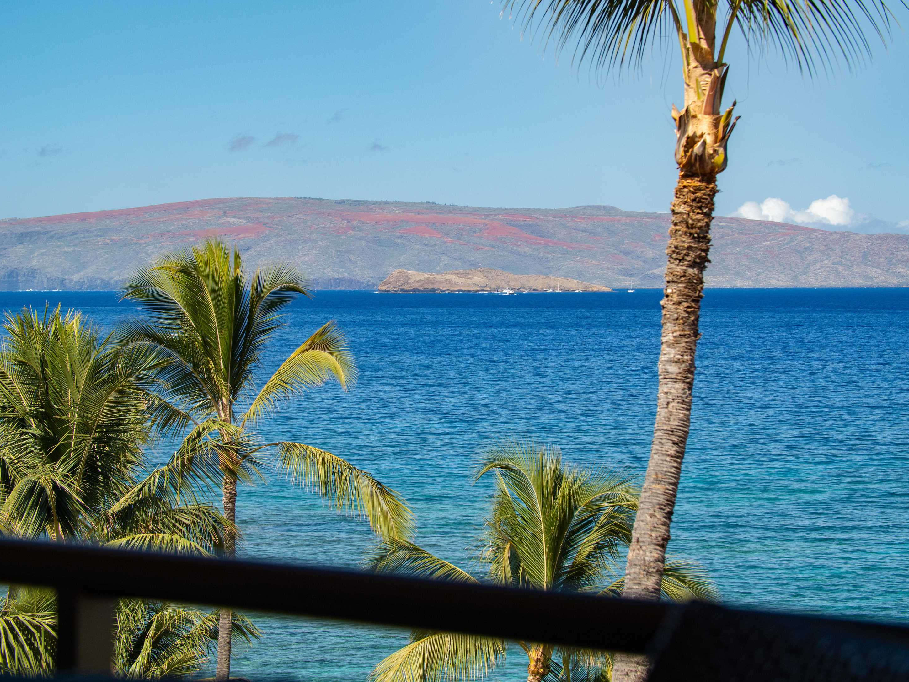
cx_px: 464
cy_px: 321
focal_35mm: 142
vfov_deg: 10.4
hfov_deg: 13.9
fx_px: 3729
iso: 400
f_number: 5.6
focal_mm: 67
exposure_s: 1/400
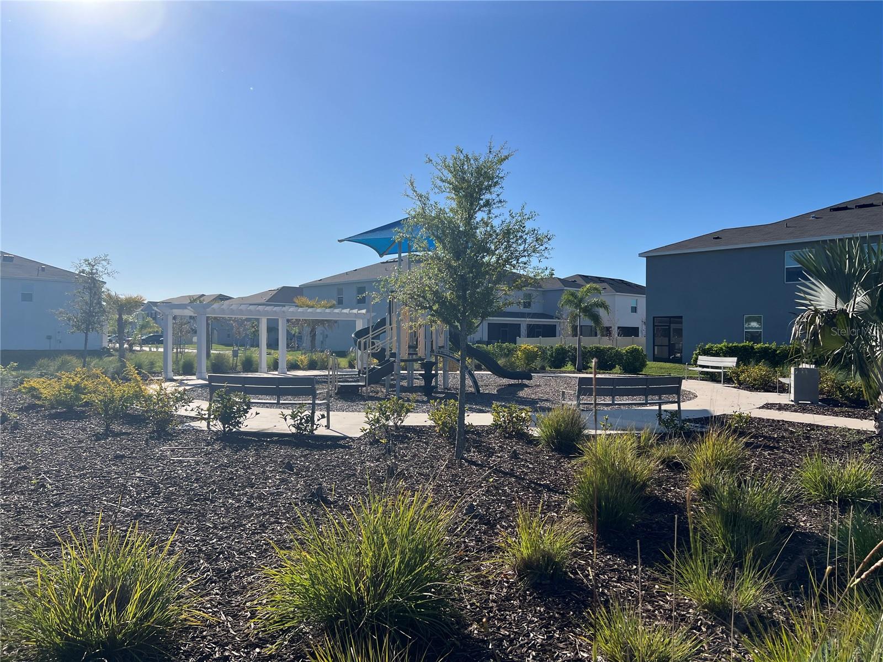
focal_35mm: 26
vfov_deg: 53.1
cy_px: 331
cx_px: 442
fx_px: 663
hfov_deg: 67.3
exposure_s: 1/8000
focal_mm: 5.7
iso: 50
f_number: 1.5
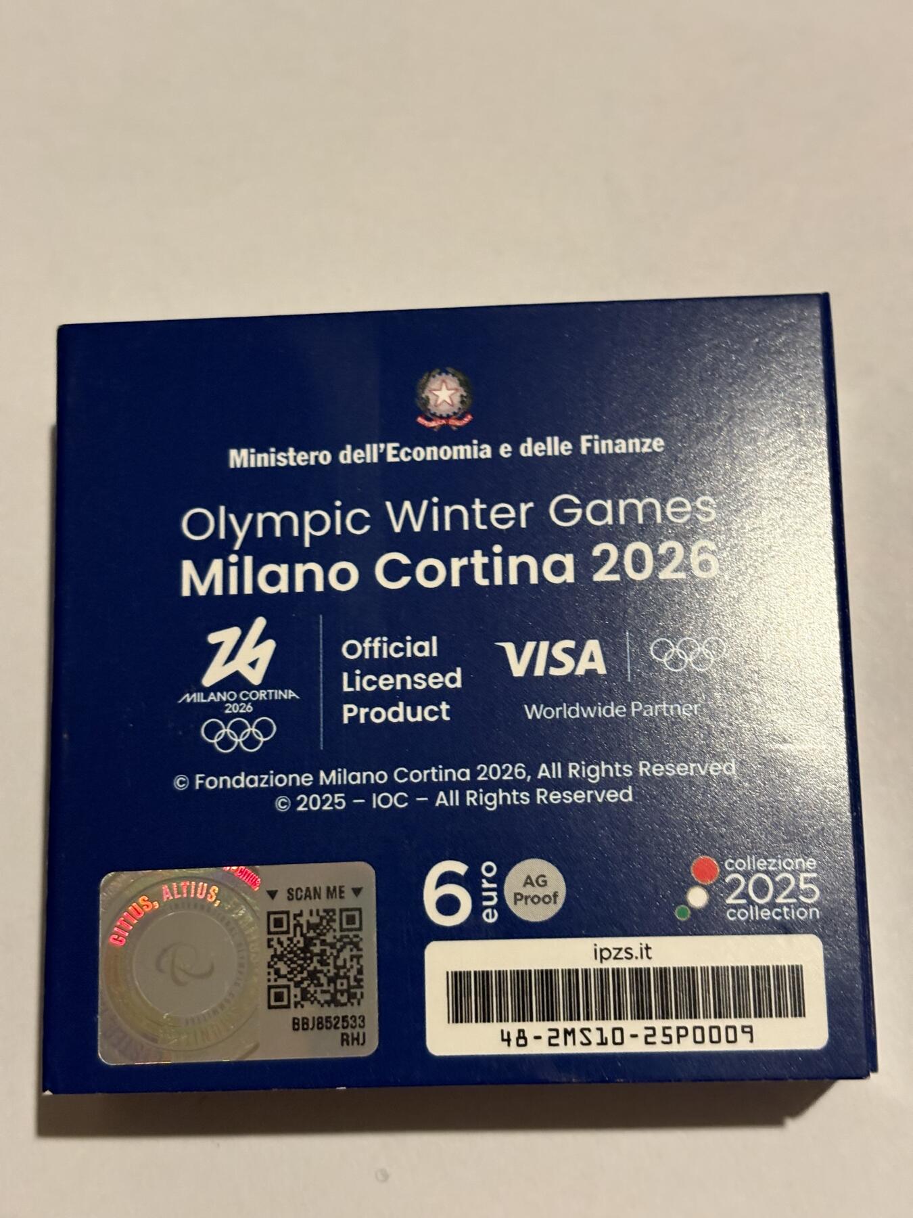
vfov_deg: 36.8
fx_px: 1829
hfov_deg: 28.0
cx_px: 456
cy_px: 609
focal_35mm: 52
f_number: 1.6
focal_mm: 5.96
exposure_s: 1/33
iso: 250
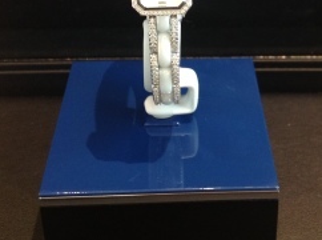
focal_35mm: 71
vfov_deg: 20.2
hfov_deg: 27.4
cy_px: 26
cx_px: 196
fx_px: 658
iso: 125
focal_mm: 4.28
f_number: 2.4
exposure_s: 1/15
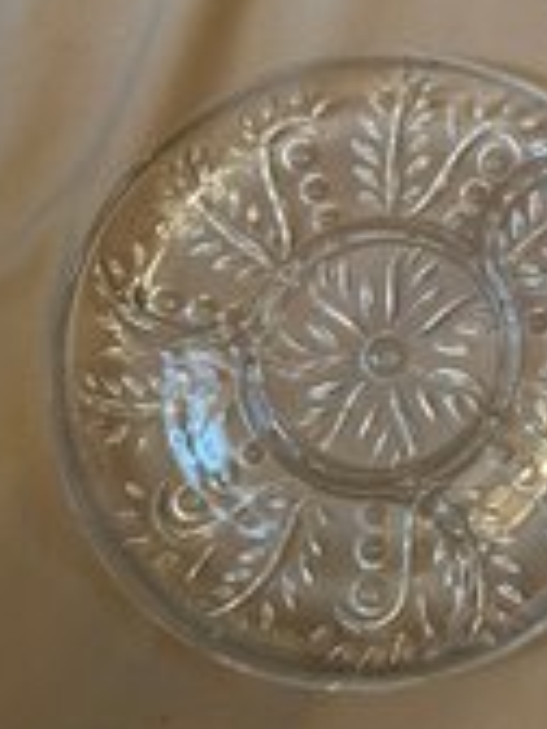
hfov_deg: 25.8
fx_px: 1032
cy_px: 232
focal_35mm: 49
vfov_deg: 38.4
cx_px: 697
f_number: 1.78
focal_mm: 6.86
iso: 500
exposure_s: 1/60
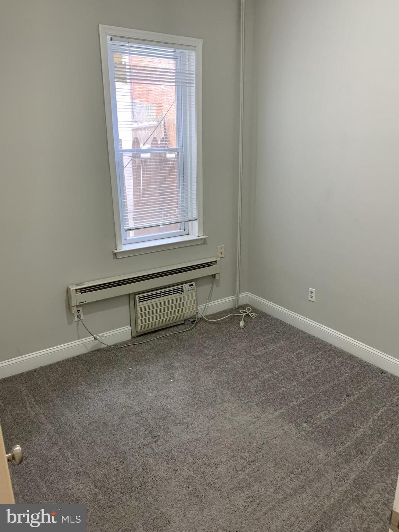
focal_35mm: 26
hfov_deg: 53.1
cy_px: 266
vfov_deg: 67.3
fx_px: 400
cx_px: 200
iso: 320
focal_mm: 4.25
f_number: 1.8
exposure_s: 1/40
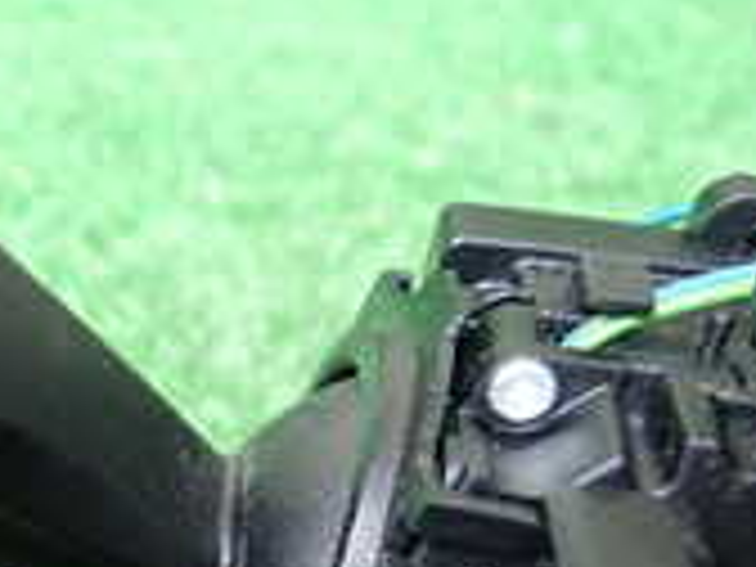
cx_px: -562
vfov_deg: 13.2
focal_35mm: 107
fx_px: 2337
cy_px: 783
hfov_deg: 15.9
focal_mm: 5.4
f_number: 2.3
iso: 400
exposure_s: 1/30
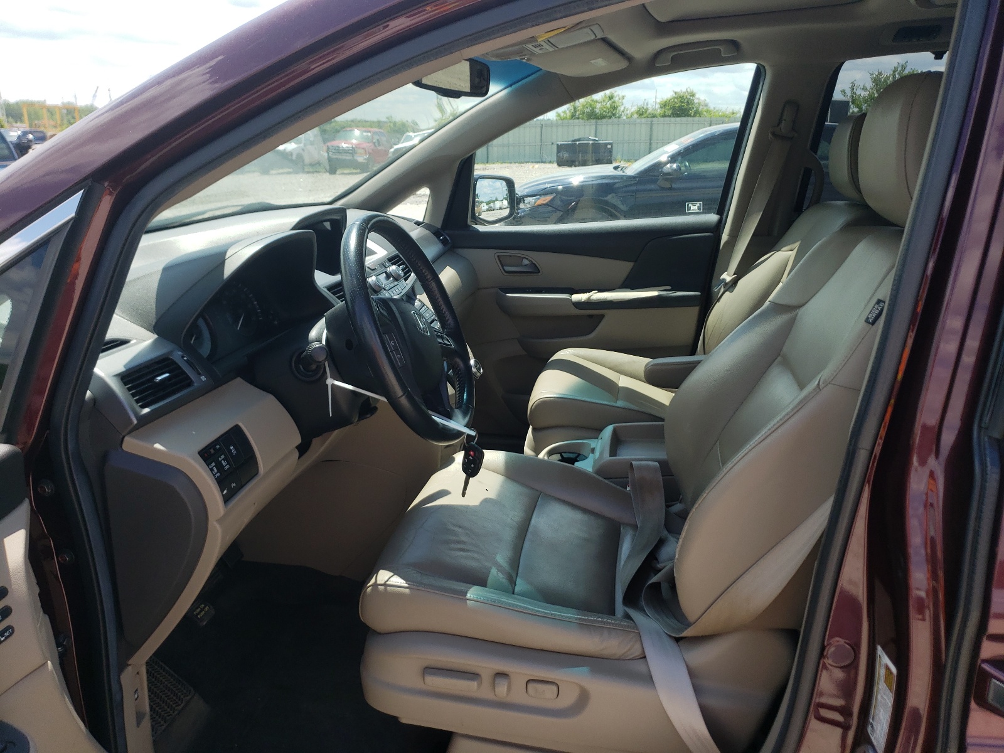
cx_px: 502
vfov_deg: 53.1
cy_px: 376
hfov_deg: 67.3
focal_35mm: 26
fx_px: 754
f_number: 1.5
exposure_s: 1/1250
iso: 50
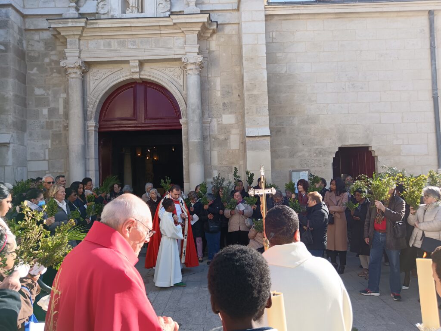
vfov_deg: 51.4
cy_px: 166
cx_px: 220
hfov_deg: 65.3
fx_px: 344
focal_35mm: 27
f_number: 1.9
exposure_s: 1/271
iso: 100
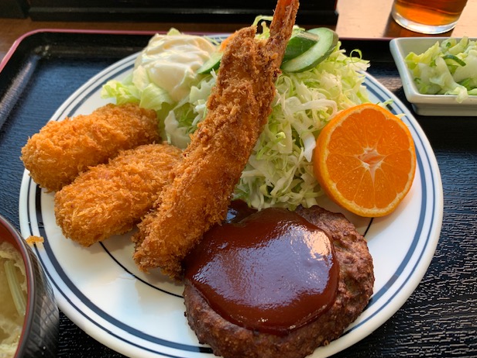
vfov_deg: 51.3
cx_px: 234
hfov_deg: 65.3
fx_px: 372
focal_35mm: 27
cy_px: 174
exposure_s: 1/121
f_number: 1.8
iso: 64
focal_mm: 4.25
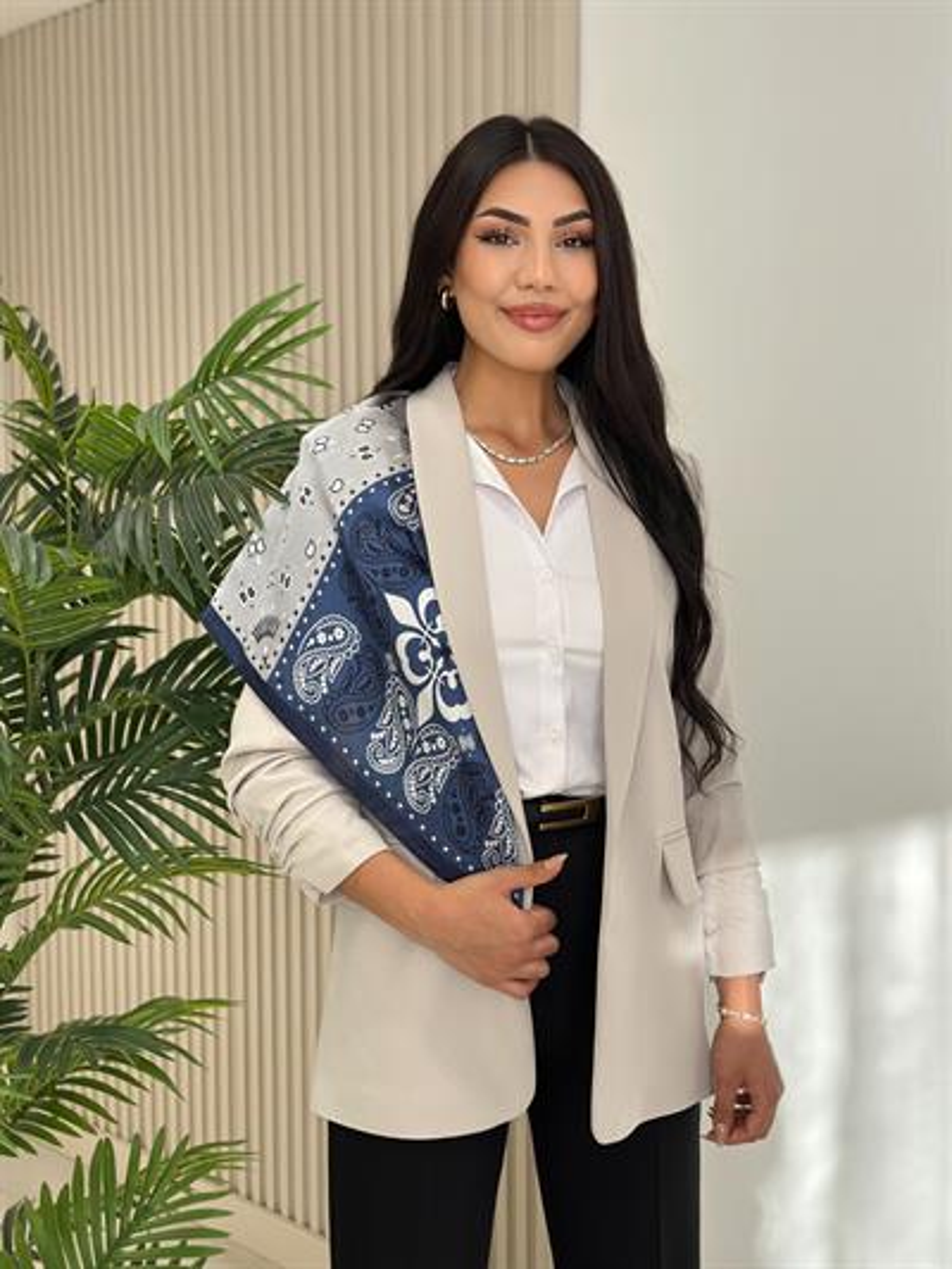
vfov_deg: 39.6
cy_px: 634
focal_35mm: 48
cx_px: 476
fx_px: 1759
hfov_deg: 30.3
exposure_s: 1/332
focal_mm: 6.86
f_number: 1.78
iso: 80
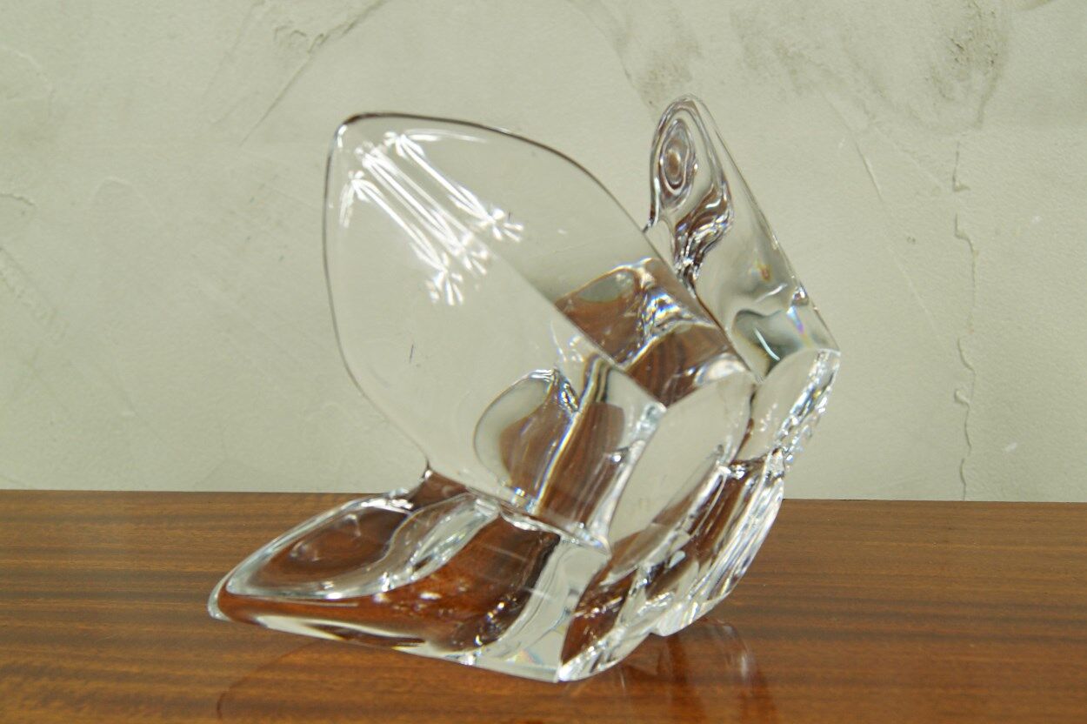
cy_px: 362
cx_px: 544
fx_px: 1358
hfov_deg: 43.6
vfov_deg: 29.8
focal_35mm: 45
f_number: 7.1
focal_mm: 30
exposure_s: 1/25
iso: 400
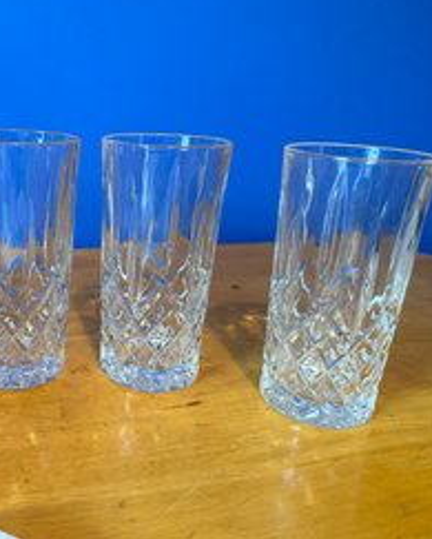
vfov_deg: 54.1
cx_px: 76
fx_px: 526
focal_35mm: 33
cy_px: 256
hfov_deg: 42.3
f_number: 1.78
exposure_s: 1/60
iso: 500
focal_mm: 6.86
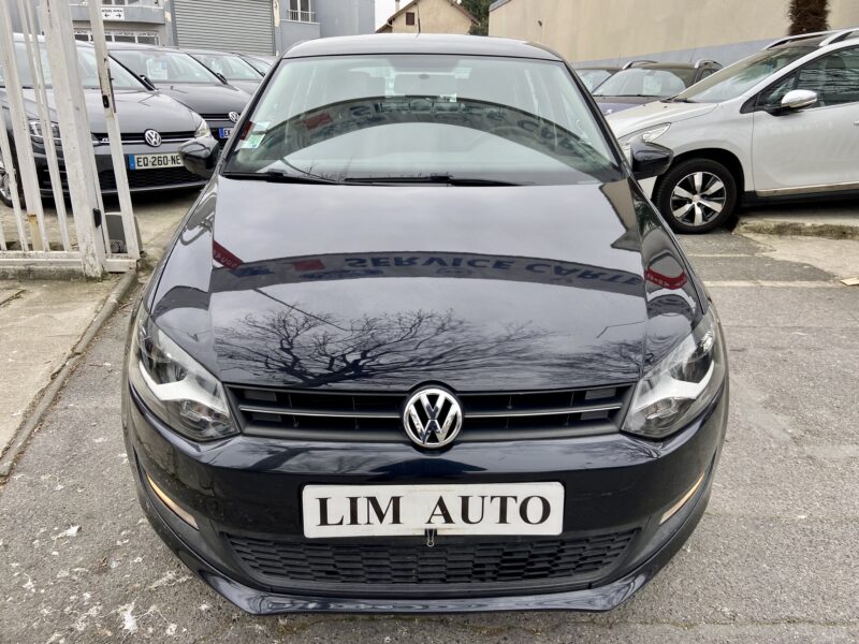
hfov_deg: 67.3
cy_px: 322
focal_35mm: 26
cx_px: 430
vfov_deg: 53.1
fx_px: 645
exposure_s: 1/246
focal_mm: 4.25
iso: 32
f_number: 1.8
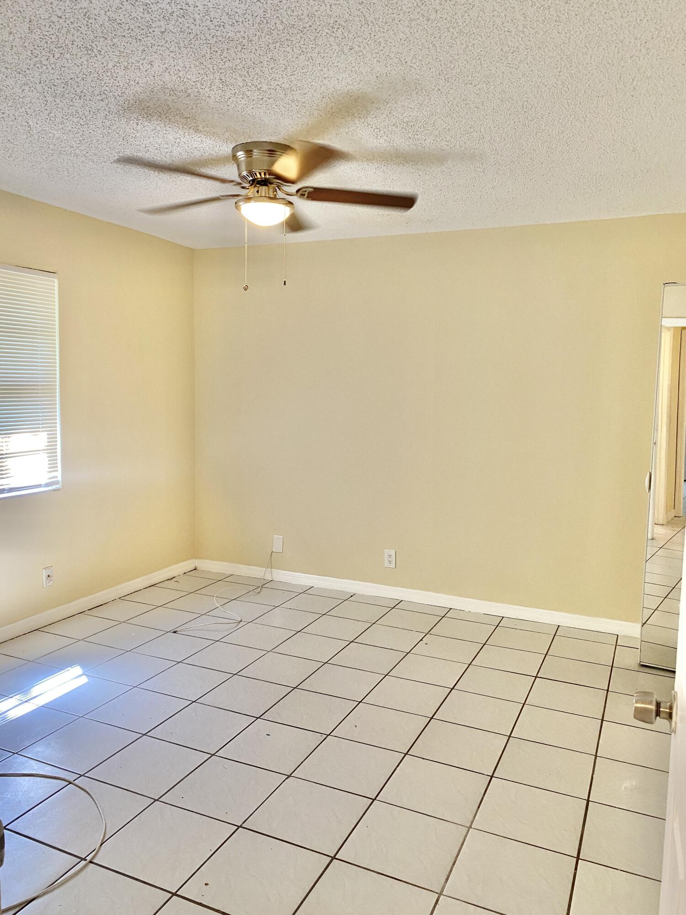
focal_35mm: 26
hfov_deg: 53.1
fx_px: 687
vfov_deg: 67.3
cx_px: 343
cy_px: 458
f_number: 1.8
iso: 125
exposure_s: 1/60
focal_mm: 4.25
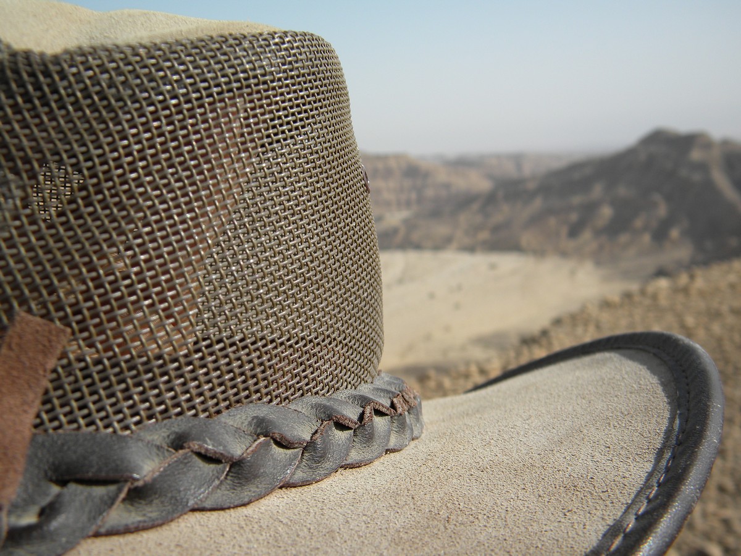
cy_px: 278
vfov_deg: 35.1
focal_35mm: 41
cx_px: 370
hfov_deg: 45.8
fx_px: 878
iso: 80
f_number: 3.8
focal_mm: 7.3
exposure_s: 1/1000
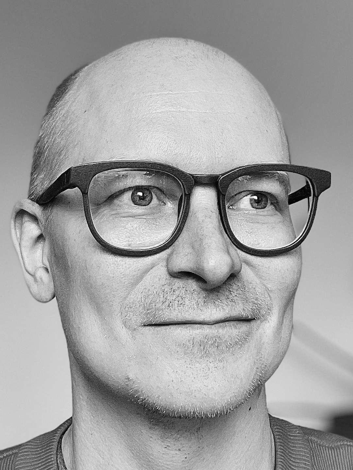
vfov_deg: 60.0
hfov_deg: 46.8
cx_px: 176
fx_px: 408
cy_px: 235
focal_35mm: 30
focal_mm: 2.71
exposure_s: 1/82
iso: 100
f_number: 2.2
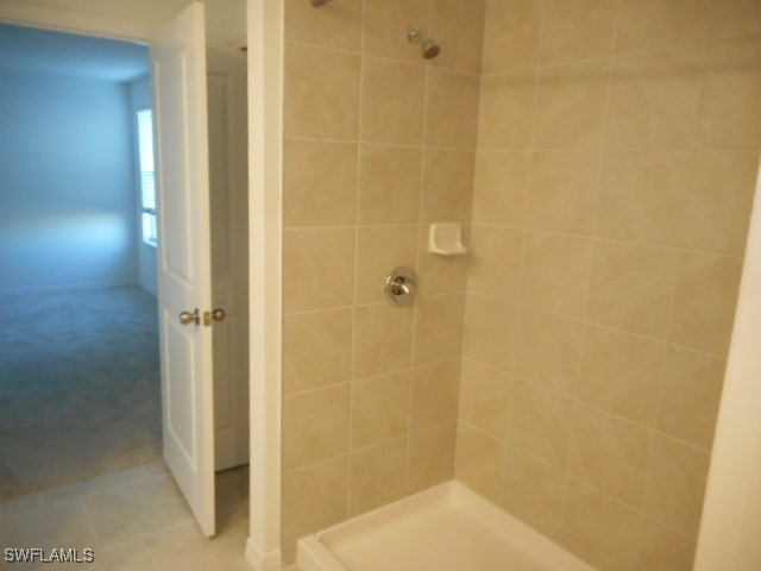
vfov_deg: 54.9
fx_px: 550
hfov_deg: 69.4
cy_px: 286
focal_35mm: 25
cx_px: 380
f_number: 3.7
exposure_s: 1/25
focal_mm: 4.5
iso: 500
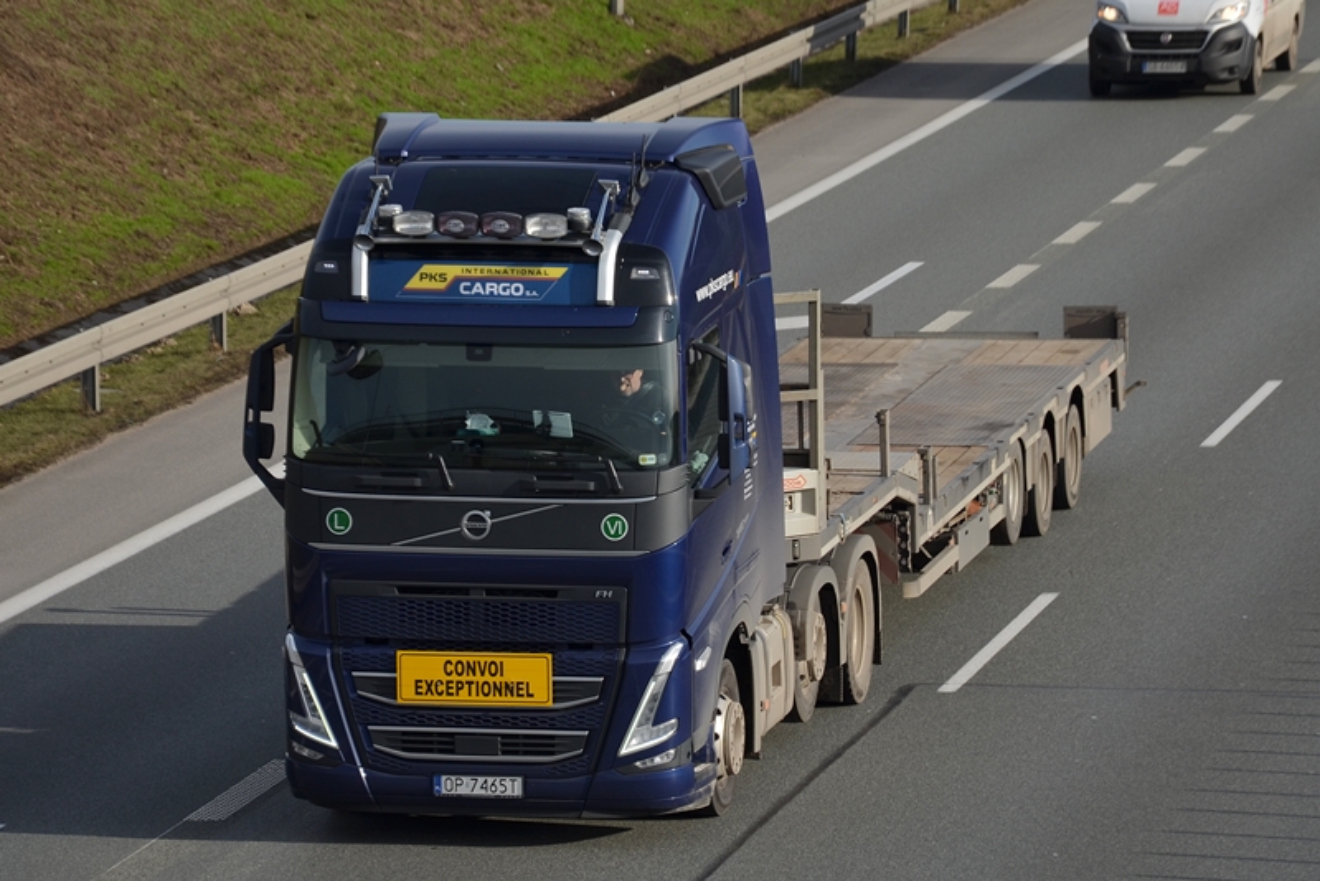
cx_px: 660
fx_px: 5777
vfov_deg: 8.7
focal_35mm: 158
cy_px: 440
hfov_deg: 13.0
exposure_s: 1/640
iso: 100
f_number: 5.6
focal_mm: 105
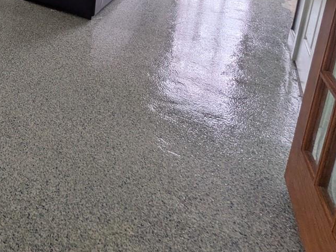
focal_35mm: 35
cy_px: -61
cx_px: -48
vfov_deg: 32.4
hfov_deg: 40.5
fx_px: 340
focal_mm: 1.83
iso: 63
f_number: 2.2
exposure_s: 1/60
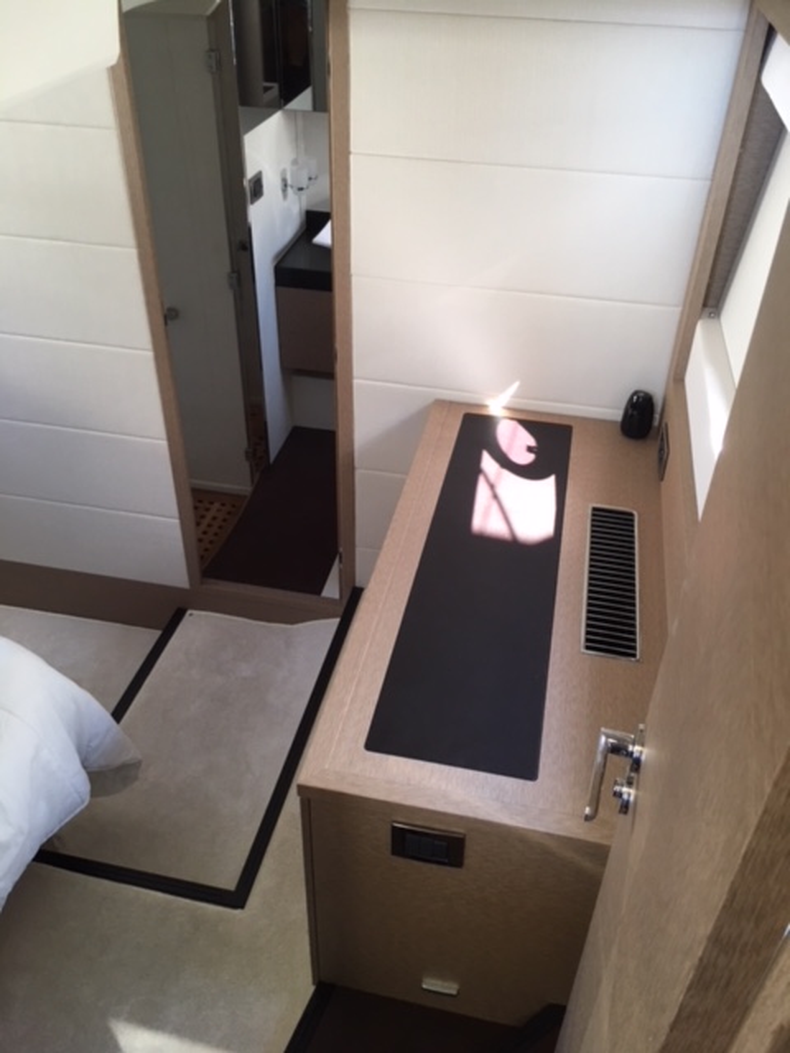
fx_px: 882
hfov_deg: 48.2
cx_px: 395
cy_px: 526
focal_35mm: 29
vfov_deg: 61.7
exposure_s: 1/15
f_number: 2.2
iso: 40
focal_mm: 4.15
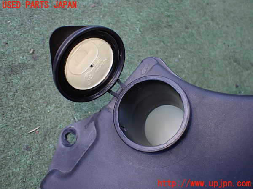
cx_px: 126
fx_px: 219
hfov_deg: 60.0
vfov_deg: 46.8
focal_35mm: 30
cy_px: 94
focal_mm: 5.4
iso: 320
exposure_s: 1/125
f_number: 2.3
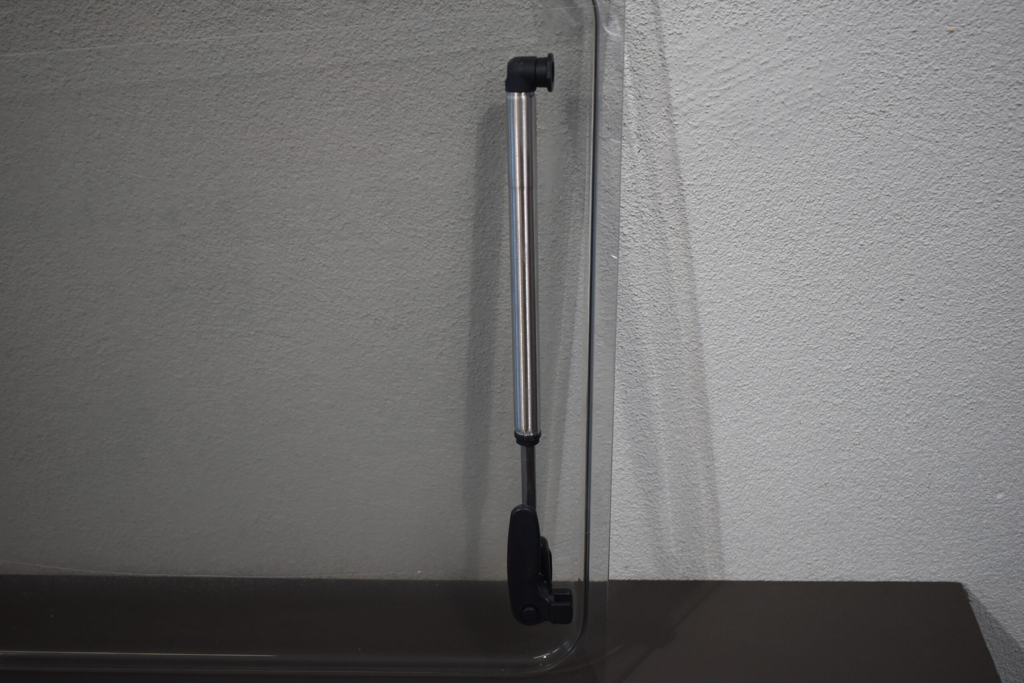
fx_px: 1237
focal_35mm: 44
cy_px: 342
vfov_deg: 30.9
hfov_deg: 45.0
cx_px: 512
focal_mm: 29
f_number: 4.2
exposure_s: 1/250
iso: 560
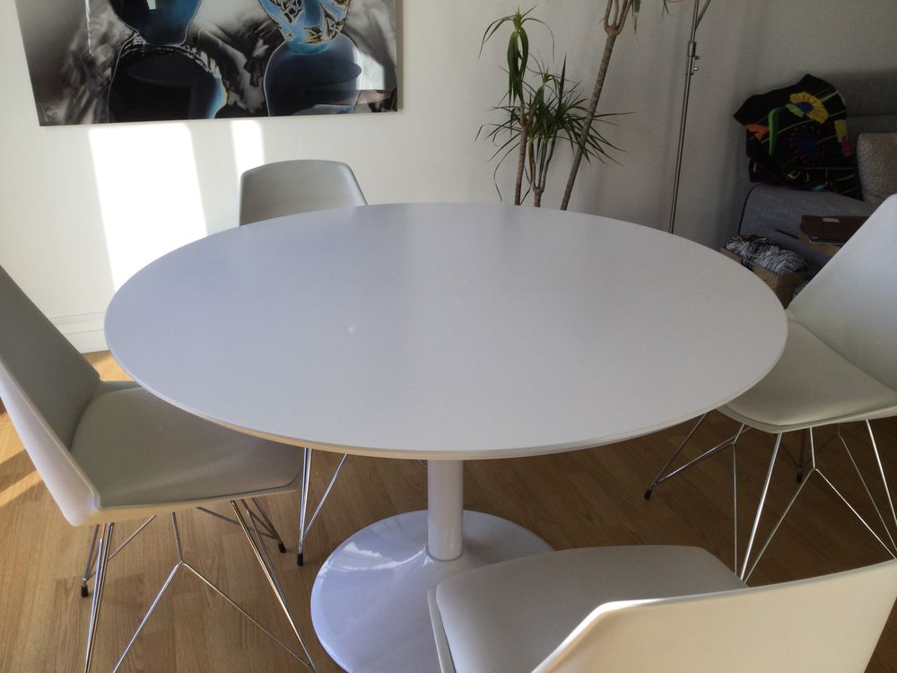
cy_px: 336
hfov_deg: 58.4
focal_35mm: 31
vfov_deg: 45.4
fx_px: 803
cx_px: 448
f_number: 2.4
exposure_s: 1/100
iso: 32
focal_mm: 3.3
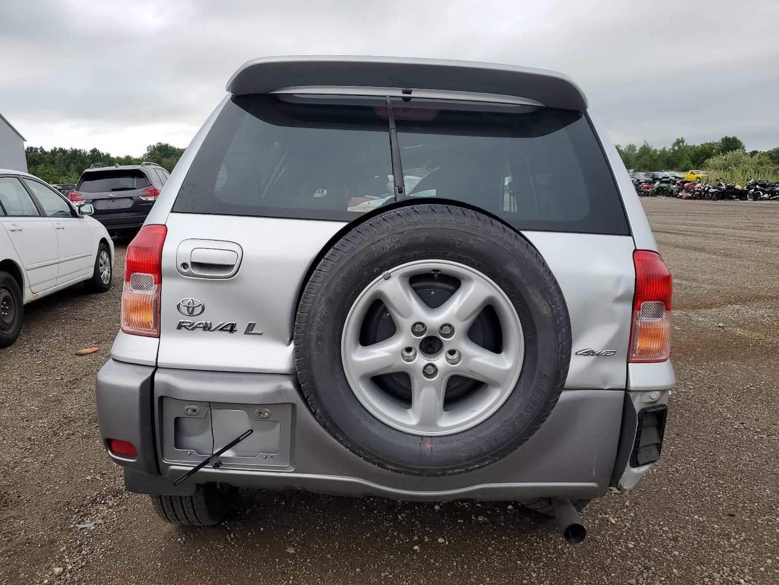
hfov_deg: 67.3
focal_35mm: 26
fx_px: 585
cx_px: 390
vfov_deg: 53.1
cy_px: 292
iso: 50
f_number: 1.5
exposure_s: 1/1250
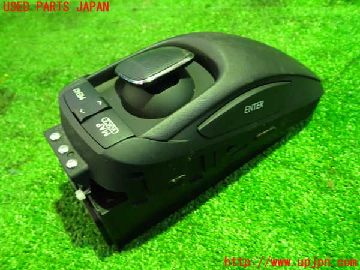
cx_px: 180
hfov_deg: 56.8
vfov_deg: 44.2
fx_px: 333
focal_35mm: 32
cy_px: 135
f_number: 2.4
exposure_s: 1/15
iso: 800
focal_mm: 5.79
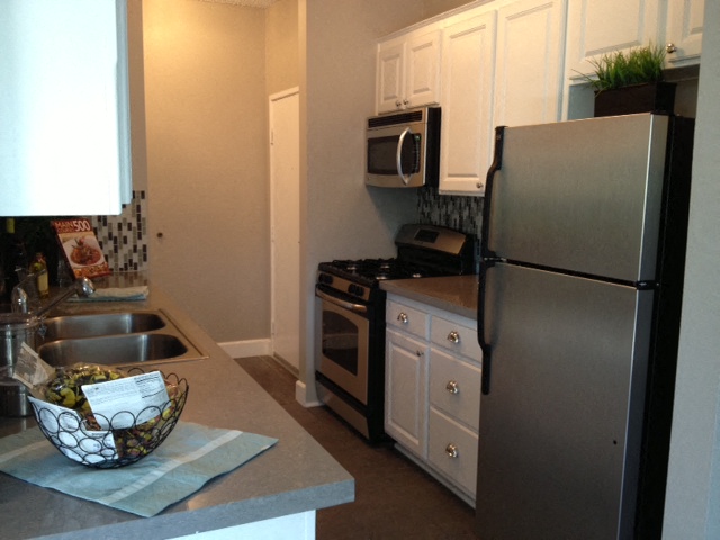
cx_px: 360
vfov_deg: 40.7
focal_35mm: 35
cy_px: 270
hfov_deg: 52.6
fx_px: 728
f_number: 2.4
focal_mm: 4.28
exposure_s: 1/20
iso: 100
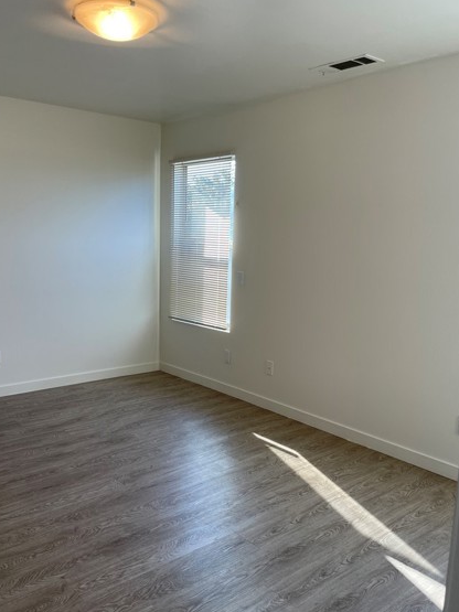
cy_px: 333
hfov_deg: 46.7
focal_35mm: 30
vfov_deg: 59.9
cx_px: 202
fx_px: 531
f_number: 1.6
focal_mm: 4.2
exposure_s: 1/120
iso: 40
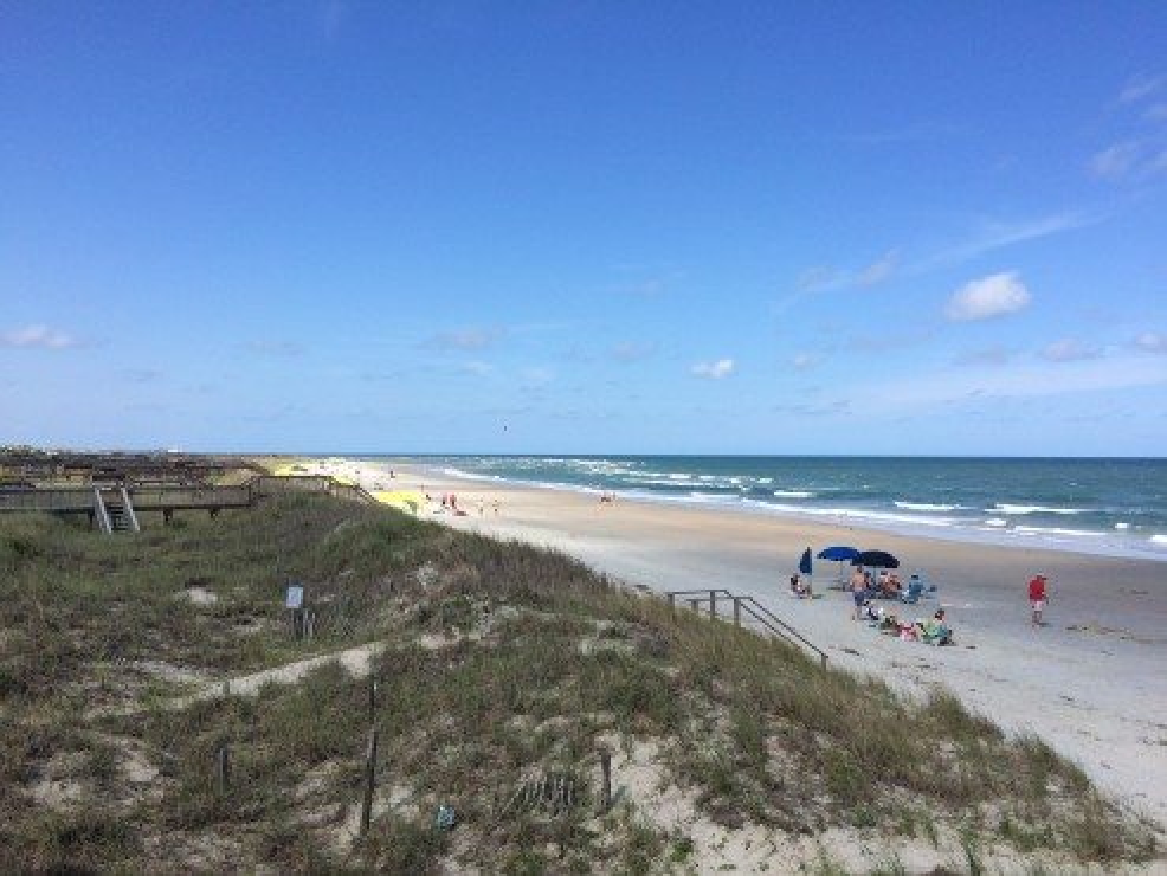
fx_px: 978
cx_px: 584
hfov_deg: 61.6
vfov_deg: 48.2
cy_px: 438
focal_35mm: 29
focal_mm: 4.15
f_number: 2.2
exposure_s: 1/2415
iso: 32
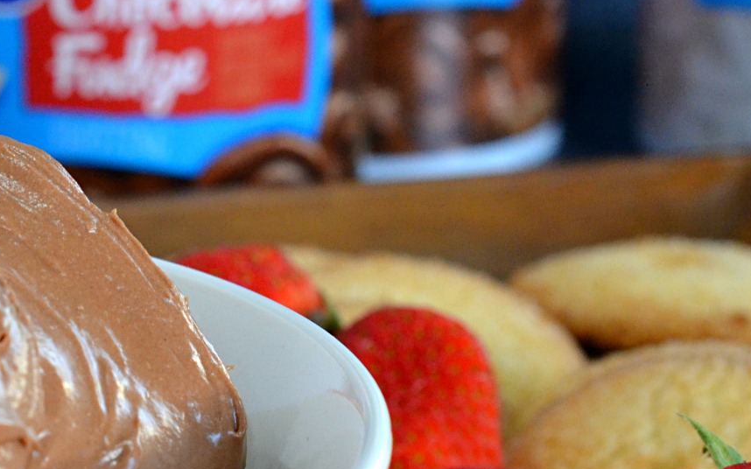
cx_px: 85
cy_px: 277
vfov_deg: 7.7
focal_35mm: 171
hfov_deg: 12.2
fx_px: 3499
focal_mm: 50
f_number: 10
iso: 1600
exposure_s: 1/30
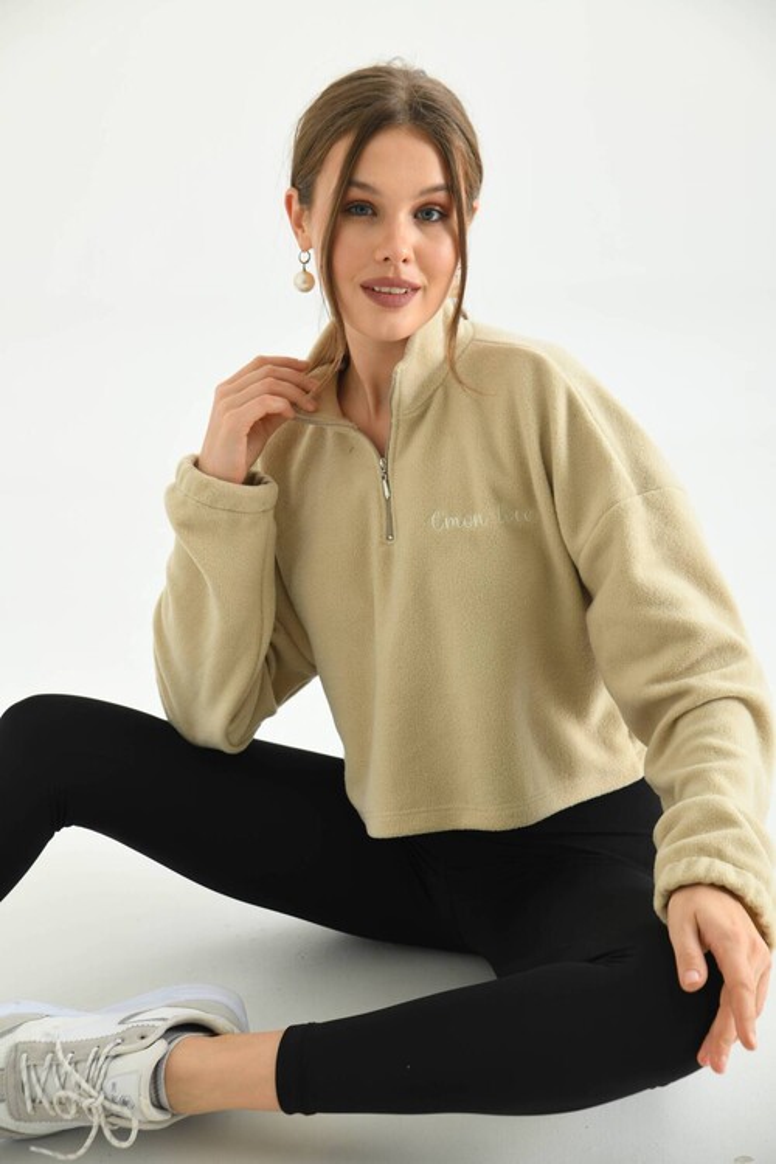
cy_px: 582
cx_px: 388
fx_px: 2102
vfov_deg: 31.0
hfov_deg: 20.9
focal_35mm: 65
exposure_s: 1/125
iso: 160
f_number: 5.6
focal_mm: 65
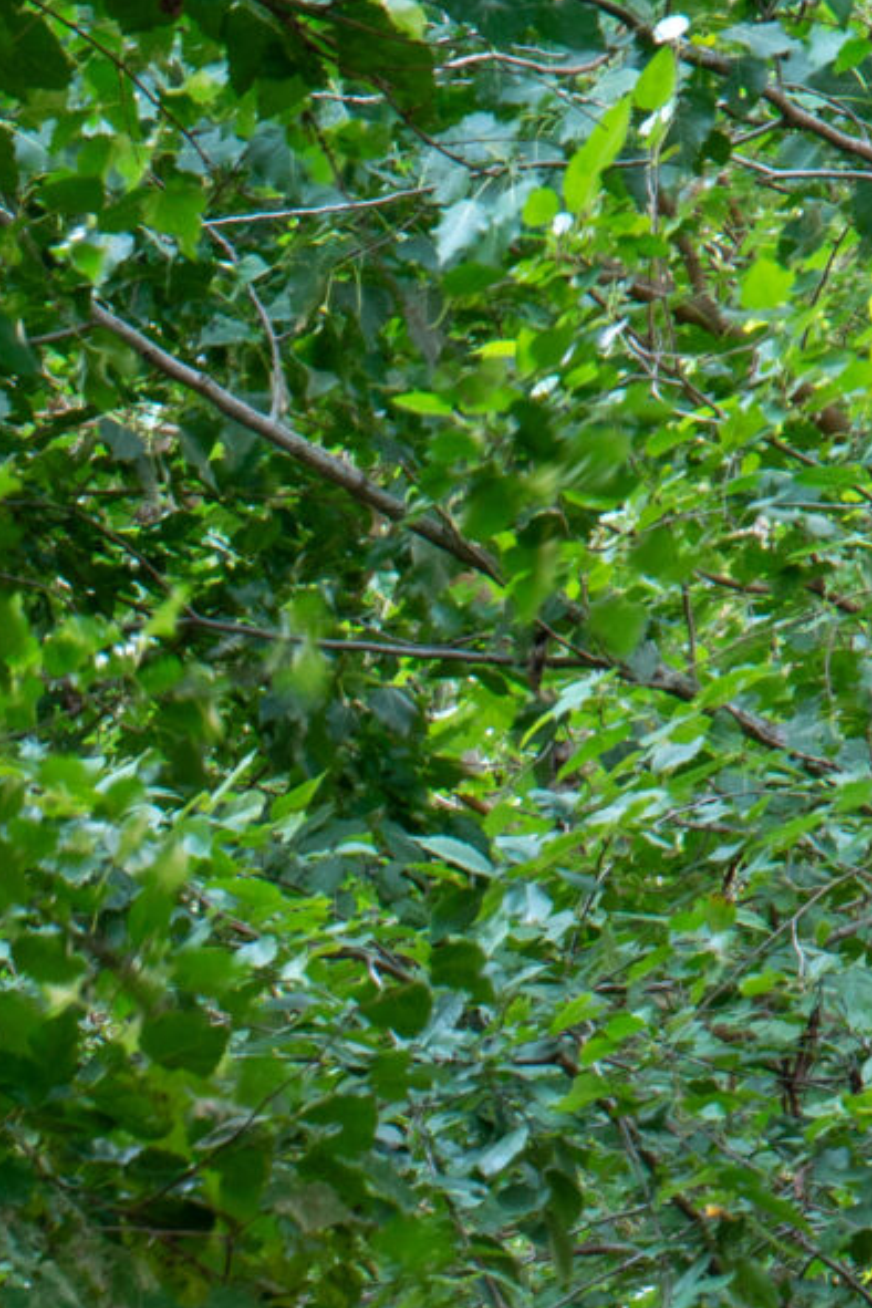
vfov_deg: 6.2
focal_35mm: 325
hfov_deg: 4.2
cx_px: -707
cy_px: 2373
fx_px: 11807
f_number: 16
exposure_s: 15
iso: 100
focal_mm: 50
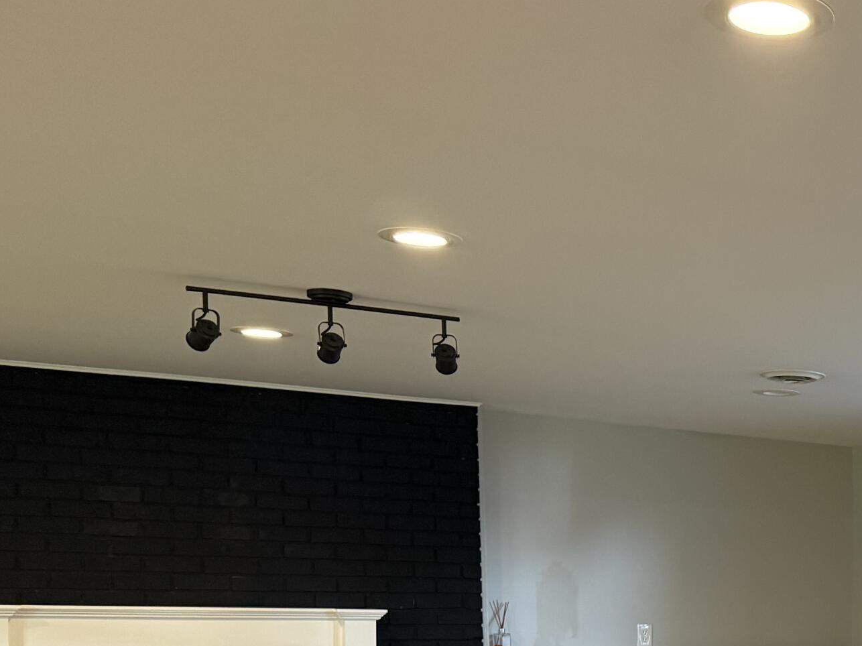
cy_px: 696
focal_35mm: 56
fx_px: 1394
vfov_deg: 24.5
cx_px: 962
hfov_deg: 30.5
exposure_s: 1/60
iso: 320
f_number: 1.78
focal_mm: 6.76
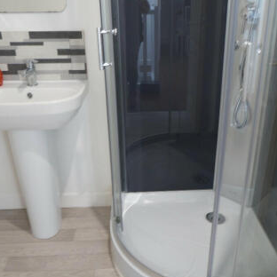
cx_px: 153
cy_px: 140
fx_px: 317
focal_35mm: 35
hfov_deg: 47.1
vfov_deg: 47.2
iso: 200
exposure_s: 1/10
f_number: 3.5
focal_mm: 18
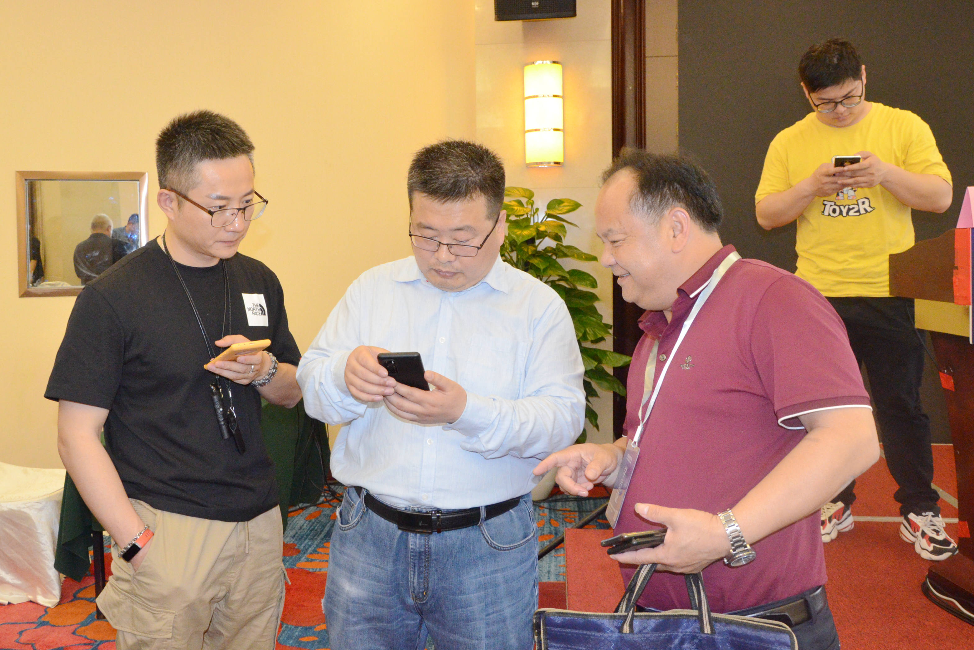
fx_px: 730
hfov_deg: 67.4
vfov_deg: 47.9
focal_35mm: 27
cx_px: 487
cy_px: 325
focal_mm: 18
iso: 3200
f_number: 7.1
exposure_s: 1/60
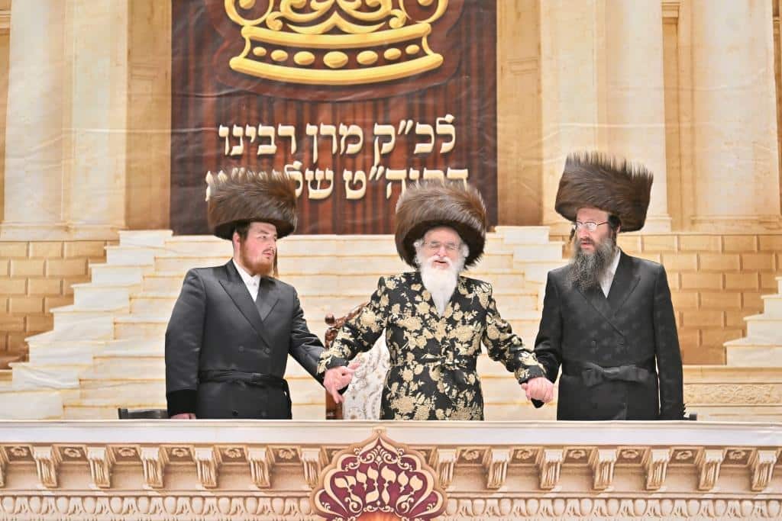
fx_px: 3367
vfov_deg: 8.9
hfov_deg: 13.2
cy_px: 260
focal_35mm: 155
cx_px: 391
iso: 400
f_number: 2.8
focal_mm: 155
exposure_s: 1/250
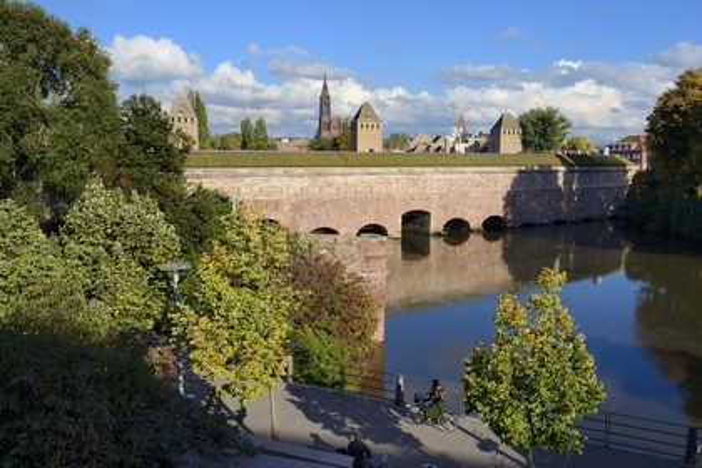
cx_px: 351
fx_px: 565
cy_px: 234
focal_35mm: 29
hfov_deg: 63.7
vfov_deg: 45.0
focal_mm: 29
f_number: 14
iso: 200
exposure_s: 1/200
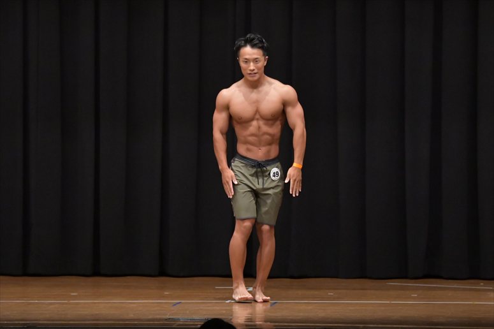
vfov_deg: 5.7
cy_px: 164
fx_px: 3292
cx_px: 247
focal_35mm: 240
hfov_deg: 8.6
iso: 6400
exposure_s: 1/400
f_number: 5.6
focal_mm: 160
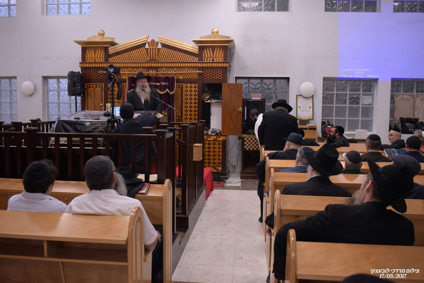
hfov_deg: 59.5
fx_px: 371
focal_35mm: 32
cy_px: 142
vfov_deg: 41.8
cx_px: 212
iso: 2500
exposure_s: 1/160
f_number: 5.6
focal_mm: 21
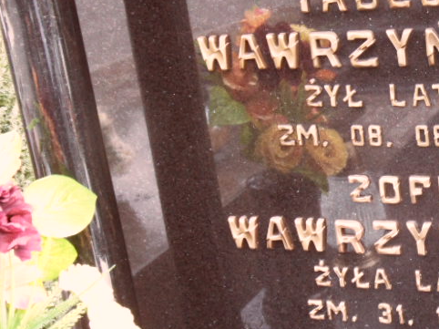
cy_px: 135
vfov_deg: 21.6
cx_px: 423
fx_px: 862
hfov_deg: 27.2
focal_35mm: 68
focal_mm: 5.3
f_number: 3.4
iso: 160
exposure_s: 1/30
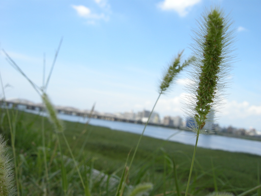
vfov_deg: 40.7
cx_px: 130
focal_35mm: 35
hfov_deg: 52.6
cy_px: 98
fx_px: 264
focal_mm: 7.5
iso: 64
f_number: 6.1
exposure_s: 1/150
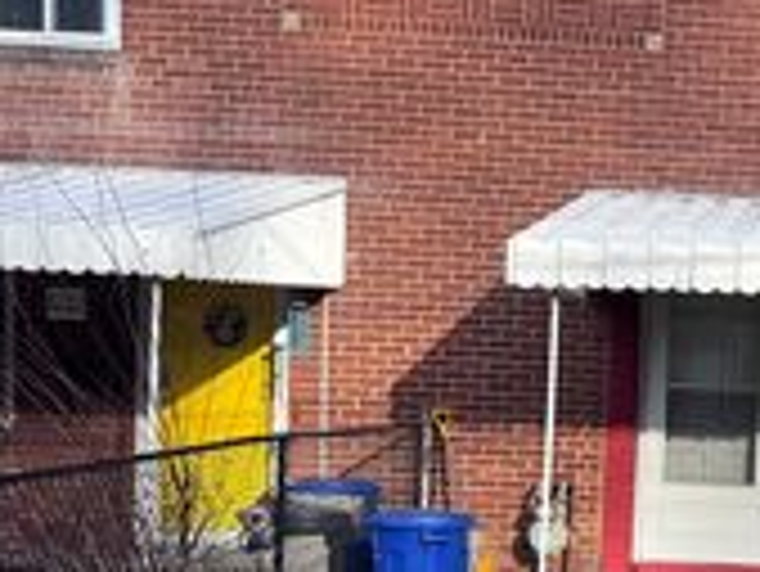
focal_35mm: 71
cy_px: 462
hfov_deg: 24.9
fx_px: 1560
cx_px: 895
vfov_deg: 20.5
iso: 80
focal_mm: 6.76
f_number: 1.78
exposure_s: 1/822
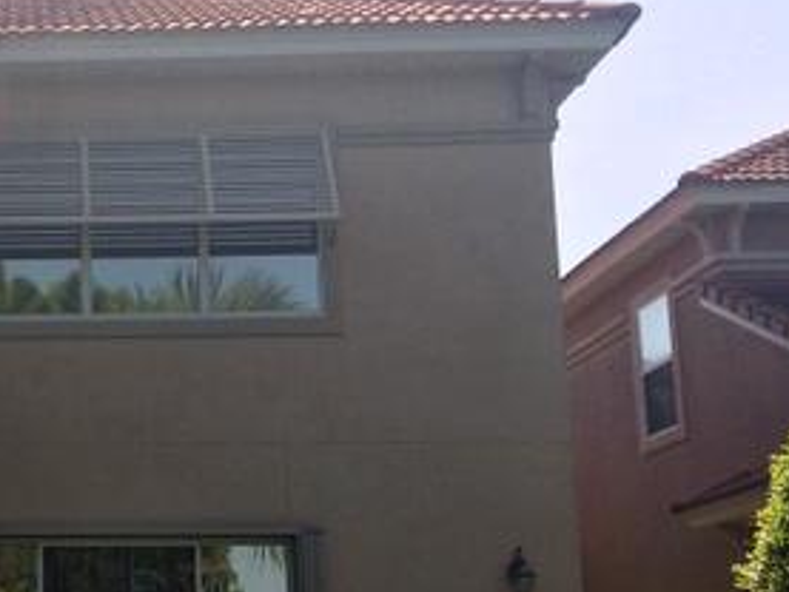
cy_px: 418
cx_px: -48
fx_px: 1528
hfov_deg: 26.9
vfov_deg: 21.8
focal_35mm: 67
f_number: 2.2
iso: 32
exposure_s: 1/2283
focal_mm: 4.15
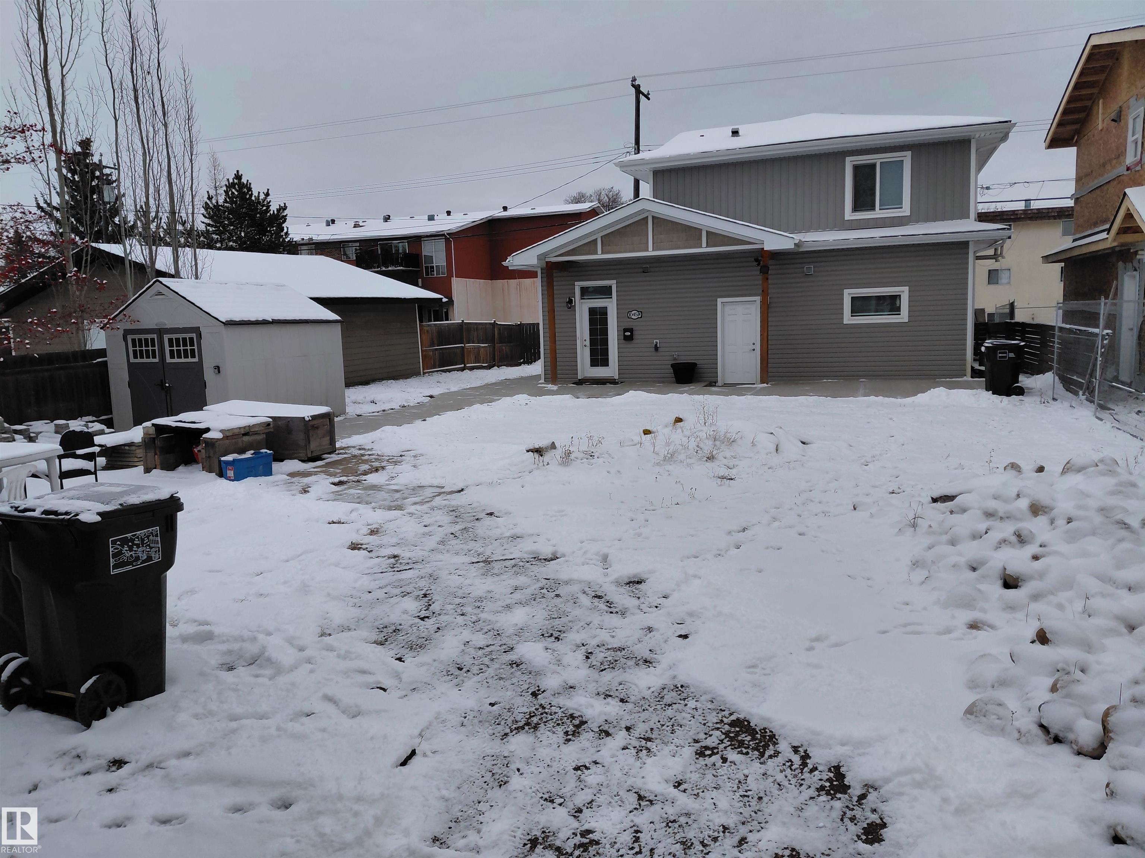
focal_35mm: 25
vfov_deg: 54.9
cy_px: 429
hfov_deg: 69.4
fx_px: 827
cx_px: 572
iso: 50
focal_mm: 4.69
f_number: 1.8
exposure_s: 1/247
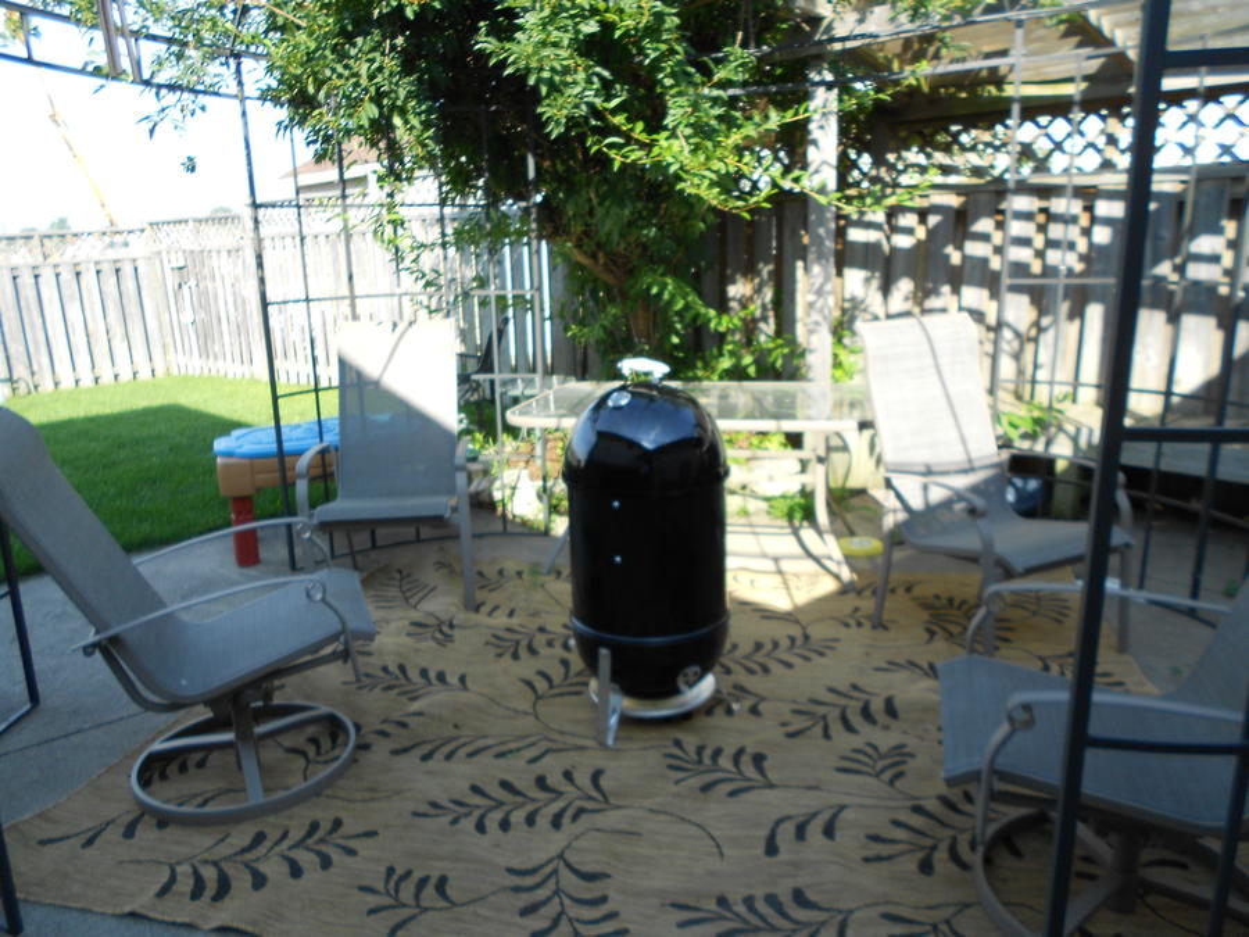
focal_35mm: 26
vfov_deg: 53.1
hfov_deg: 67.3
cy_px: 468
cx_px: 624
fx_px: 938
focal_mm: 4.6
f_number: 3.2
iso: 80
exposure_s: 1/200
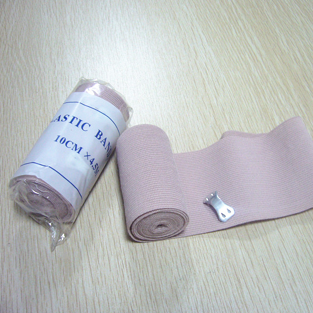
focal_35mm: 42
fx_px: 430
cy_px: 158
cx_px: 171
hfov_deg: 40.0
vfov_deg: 40.0
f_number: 2.8
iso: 100
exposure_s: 1/15
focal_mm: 5.8
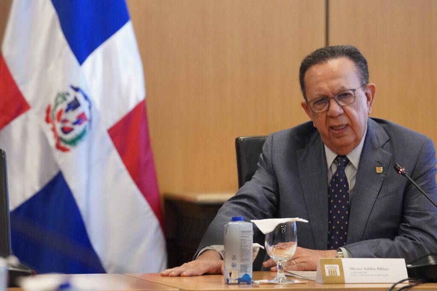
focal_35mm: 264
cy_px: 146
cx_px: 218
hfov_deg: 7.8
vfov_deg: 5.2
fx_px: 3205
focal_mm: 176
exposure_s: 1/250
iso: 5000
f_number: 4
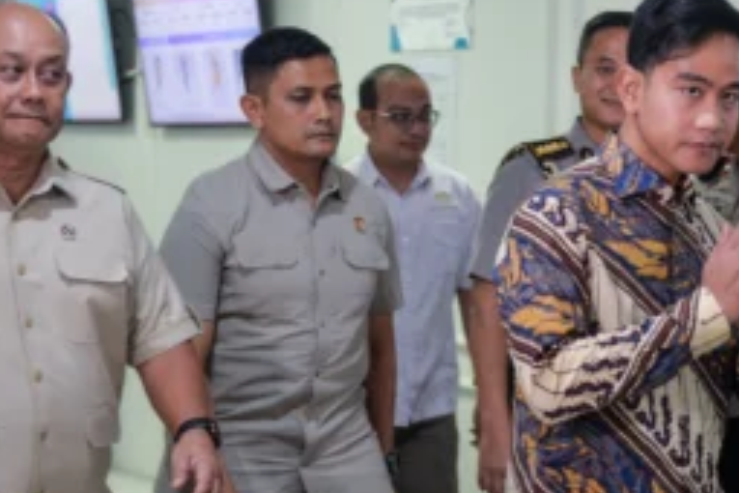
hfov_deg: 30.5
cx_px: 348
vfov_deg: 20.5
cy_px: 362
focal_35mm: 66
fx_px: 1355
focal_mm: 40
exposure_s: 1/320
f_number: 2.8
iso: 2500
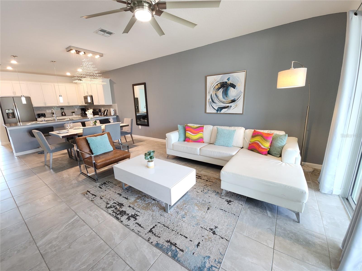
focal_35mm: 13
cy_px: 136
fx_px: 136
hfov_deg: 106.2
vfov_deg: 89.9
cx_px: 181
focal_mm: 2.2
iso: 250
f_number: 2.2
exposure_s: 1/60
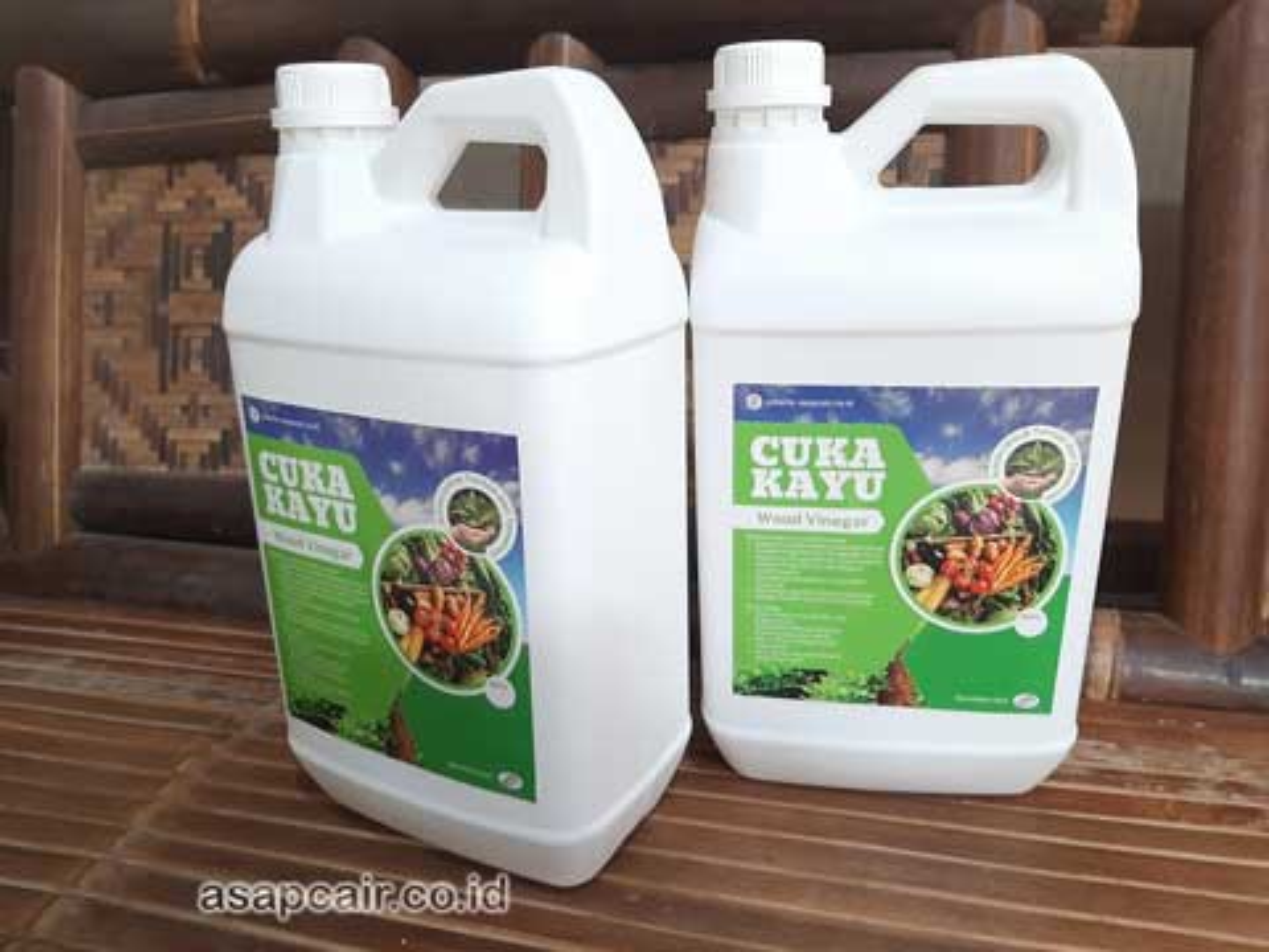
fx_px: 990
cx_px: 634
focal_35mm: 27
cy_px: 476
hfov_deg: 65.3
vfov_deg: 51.4
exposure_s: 1/20
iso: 500
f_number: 1.7
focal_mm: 3.93
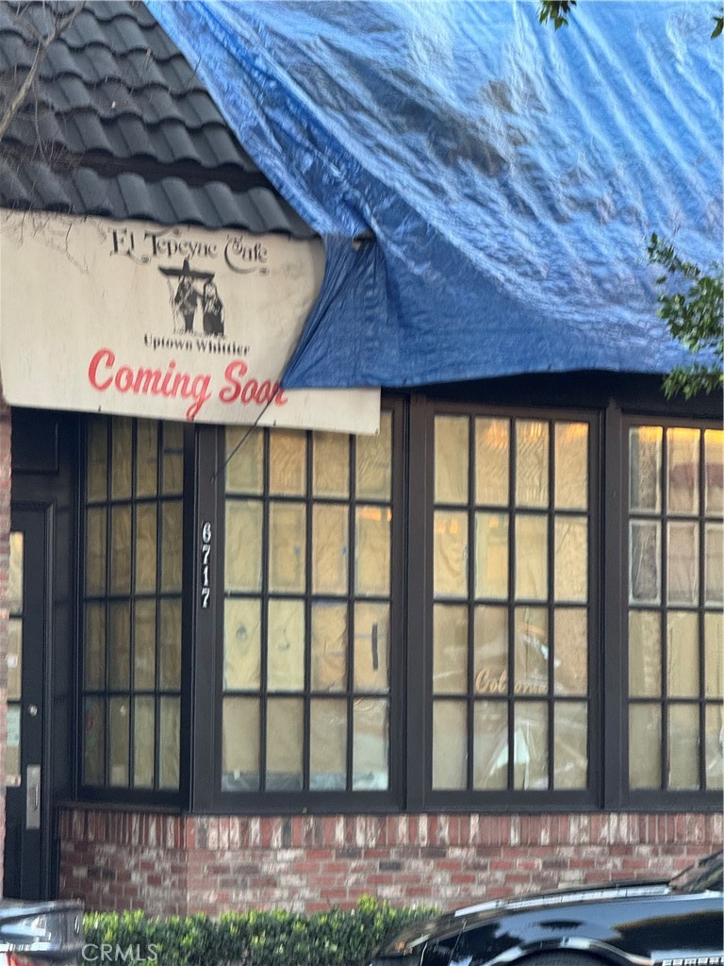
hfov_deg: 12.3
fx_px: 3346
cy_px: 483
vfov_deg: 16.4
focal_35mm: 120
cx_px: 362
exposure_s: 1/60
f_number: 2.8
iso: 250
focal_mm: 15.66
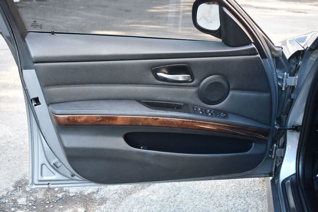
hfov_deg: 46.4
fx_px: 371
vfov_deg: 31.9
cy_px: 106
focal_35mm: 42
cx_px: 159
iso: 1250
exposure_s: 1/125
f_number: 4.2
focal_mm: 28
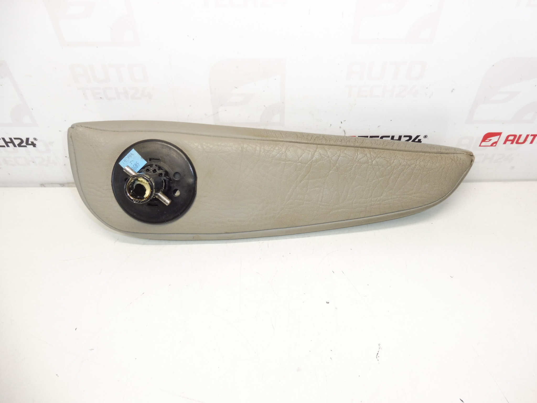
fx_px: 372
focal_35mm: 24
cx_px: 268
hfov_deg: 71.6
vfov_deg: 56.8
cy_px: 202
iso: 200
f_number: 3.5
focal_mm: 4.3
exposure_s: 1/60
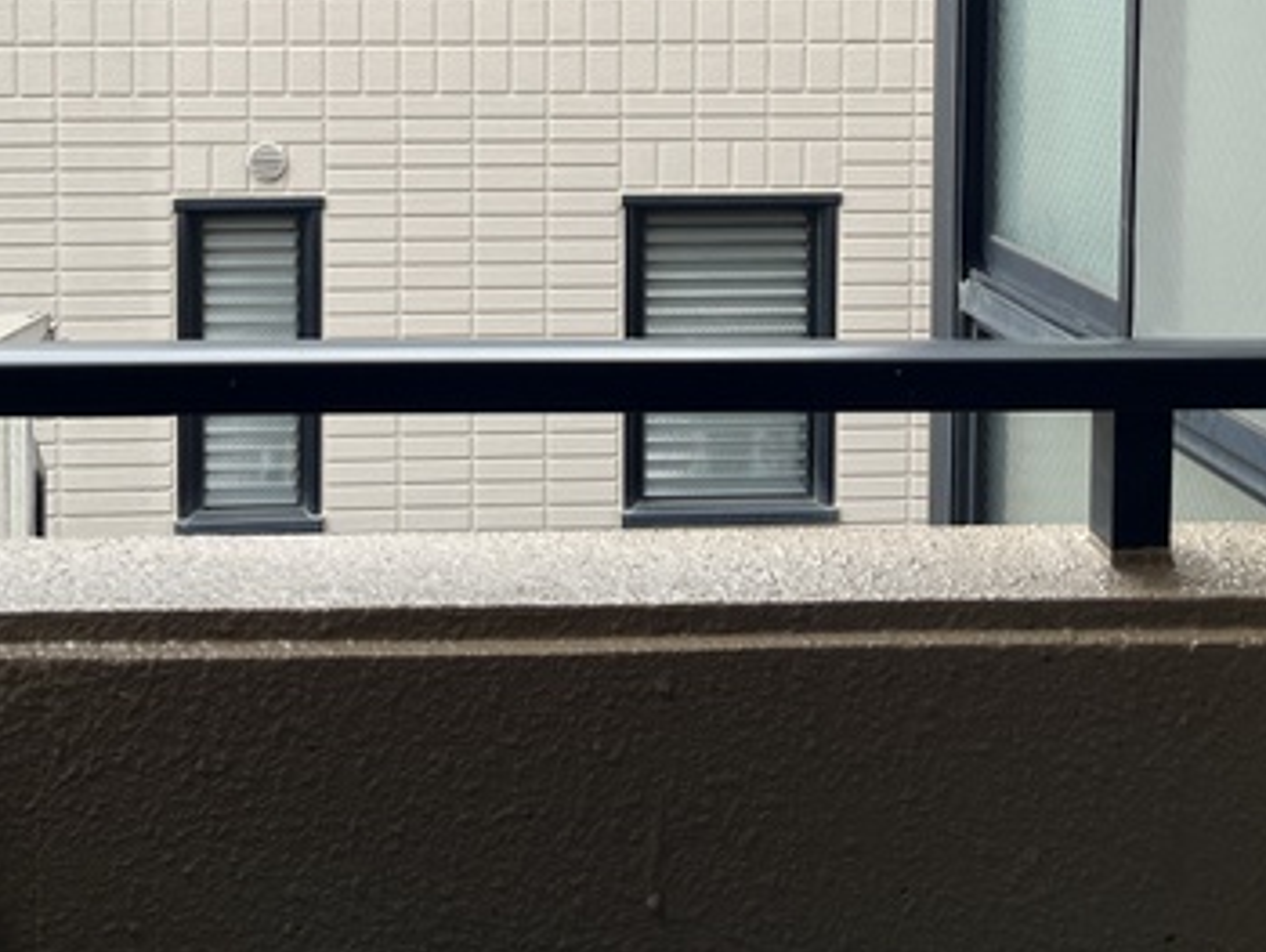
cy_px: 34
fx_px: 1903
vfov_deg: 26.8
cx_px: 449
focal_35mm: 52
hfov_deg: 36.5
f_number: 1.6
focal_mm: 5.1
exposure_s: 1/333
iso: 50
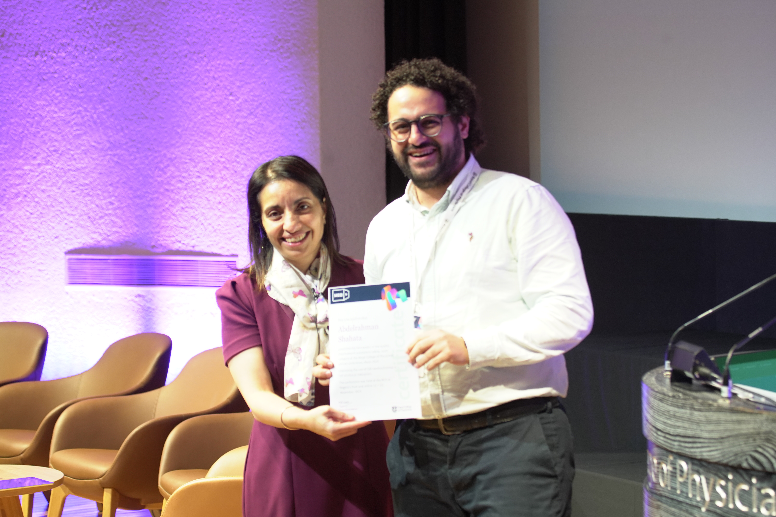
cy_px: 258
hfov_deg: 17.8
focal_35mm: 115
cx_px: 388
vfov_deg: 11.9
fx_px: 2479
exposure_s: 1/60
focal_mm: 115
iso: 2000
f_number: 5.6
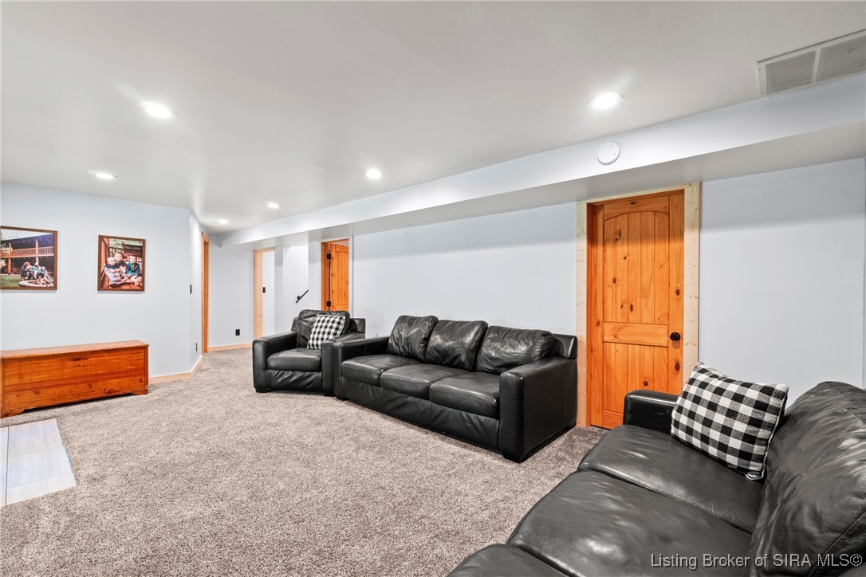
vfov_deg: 77.3
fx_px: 361
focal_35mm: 15
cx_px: 433
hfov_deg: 100.4
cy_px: 288
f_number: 8
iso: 400
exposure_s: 1/1.25
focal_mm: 10
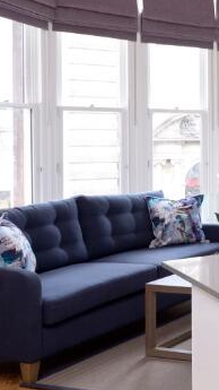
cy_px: 145
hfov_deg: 16.9
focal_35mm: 56
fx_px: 578
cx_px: 417
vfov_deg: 37.0
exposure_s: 1/20
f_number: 8
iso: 400
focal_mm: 18
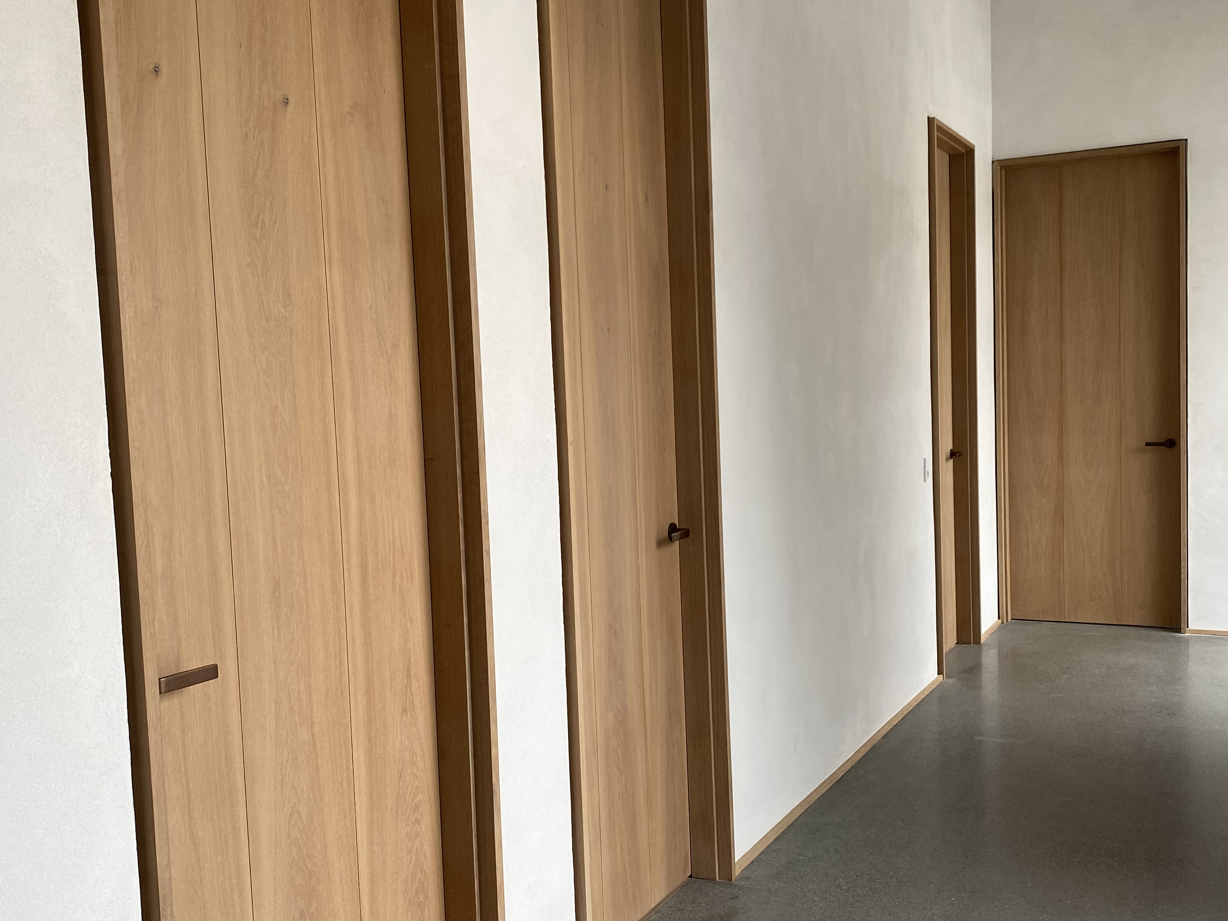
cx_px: 614
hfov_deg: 52.6
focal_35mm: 35
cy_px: 495
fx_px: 1242
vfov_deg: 40.7
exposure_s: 1/122
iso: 64
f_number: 1.8
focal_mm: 4.25
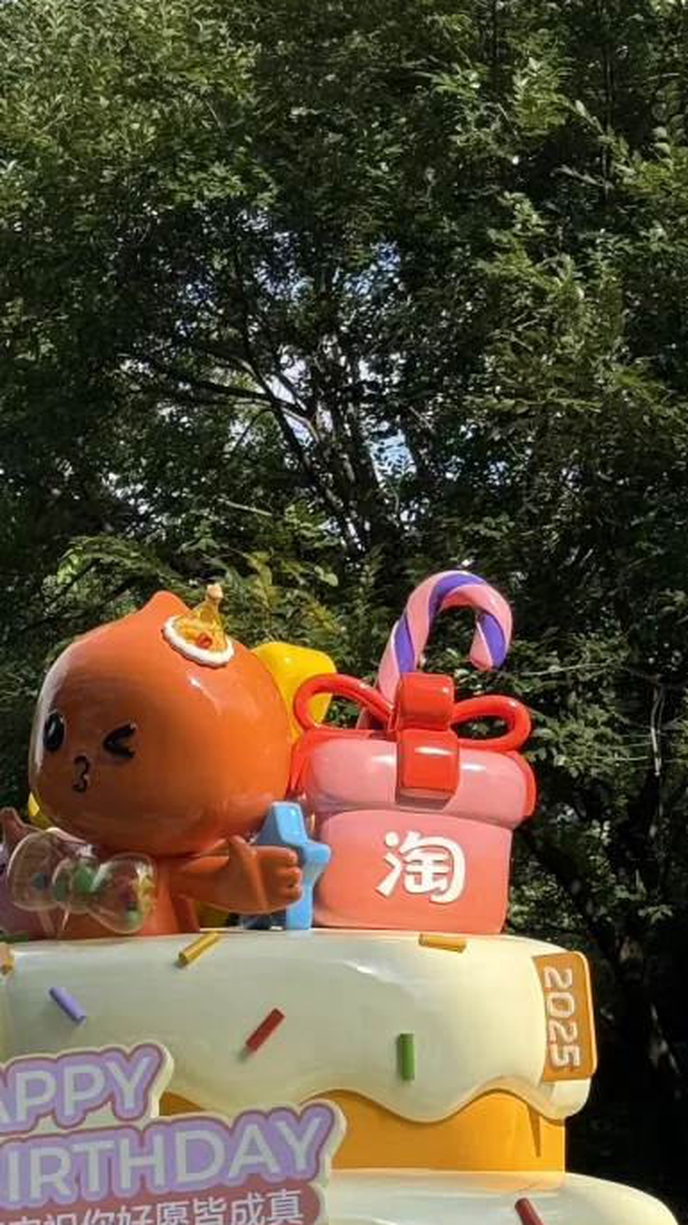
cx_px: 21
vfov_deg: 19.5
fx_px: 3570
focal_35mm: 110
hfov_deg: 10.9
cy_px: 615
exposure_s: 1/3378
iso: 64
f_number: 1.78
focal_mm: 6.76
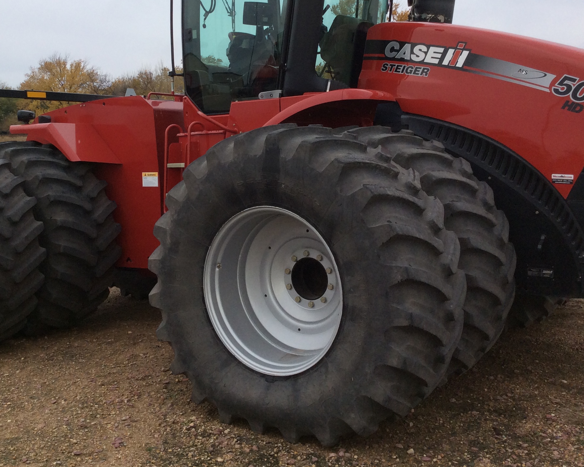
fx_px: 778
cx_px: 257
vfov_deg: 33.2
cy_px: 160
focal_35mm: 45
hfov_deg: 41.1
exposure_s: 1/733
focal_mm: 3.3
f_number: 2.4
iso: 32
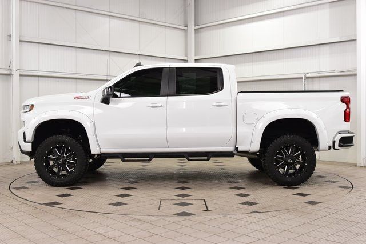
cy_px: 122
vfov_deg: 31.9
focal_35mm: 42
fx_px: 427
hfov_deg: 46.4
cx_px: 183
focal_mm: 28
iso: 1100
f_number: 8
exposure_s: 1/60
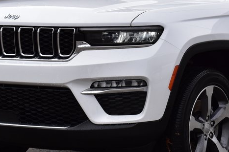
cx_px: 166
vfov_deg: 8.7
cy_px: 62
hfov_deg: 13.0
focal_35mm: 158
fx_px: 1005
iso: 400
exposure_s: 1/320
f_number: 10
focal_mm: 48
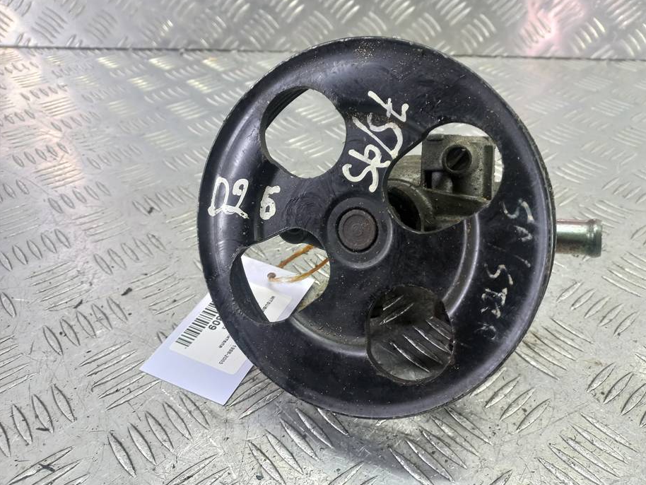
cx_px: 358
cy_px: 230
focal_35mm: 28
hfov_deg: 63.3
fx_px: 523
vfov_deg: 49.7
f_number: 1.8
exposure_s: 1/50
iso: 125
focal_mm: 4.6
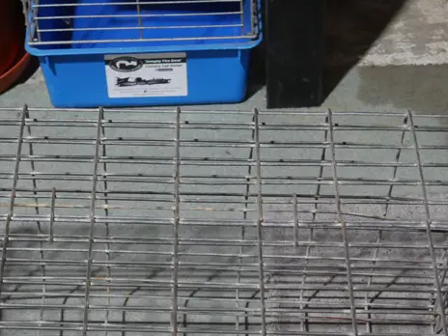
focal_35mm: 97
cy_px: 315
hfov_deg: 20.2
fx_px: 1255
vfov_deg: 15.0
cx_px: 151
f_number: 5
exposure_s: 1/60
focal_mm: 22
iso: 800
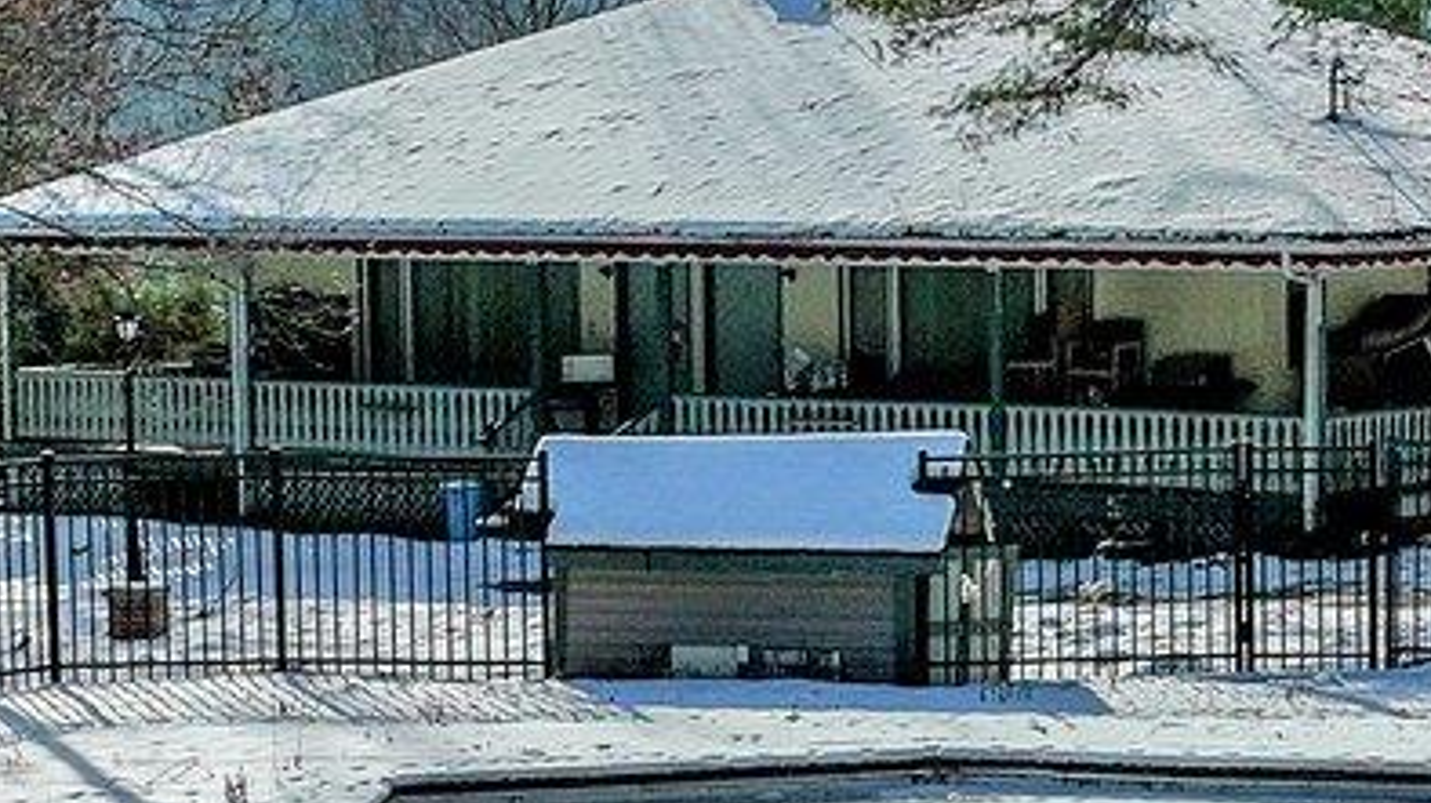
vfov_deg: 8.9
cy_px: 672
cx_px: 1002
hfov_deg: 15.8
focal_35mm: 136
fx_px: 5157
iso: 130
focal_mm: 12.29
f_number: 2.8
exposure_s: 1/5000
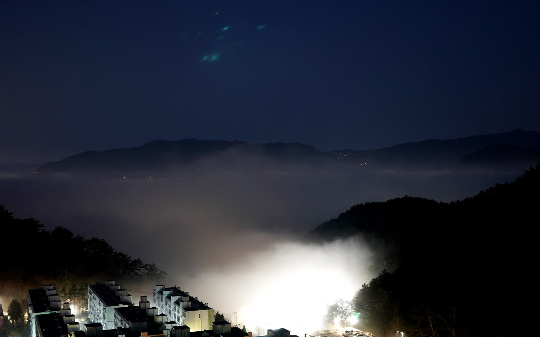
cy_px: 173
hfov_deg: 43.5
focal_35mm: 46
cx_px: 271
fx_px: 677
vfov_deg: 28.0
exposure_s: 2
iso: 500
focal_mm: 30
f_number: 4
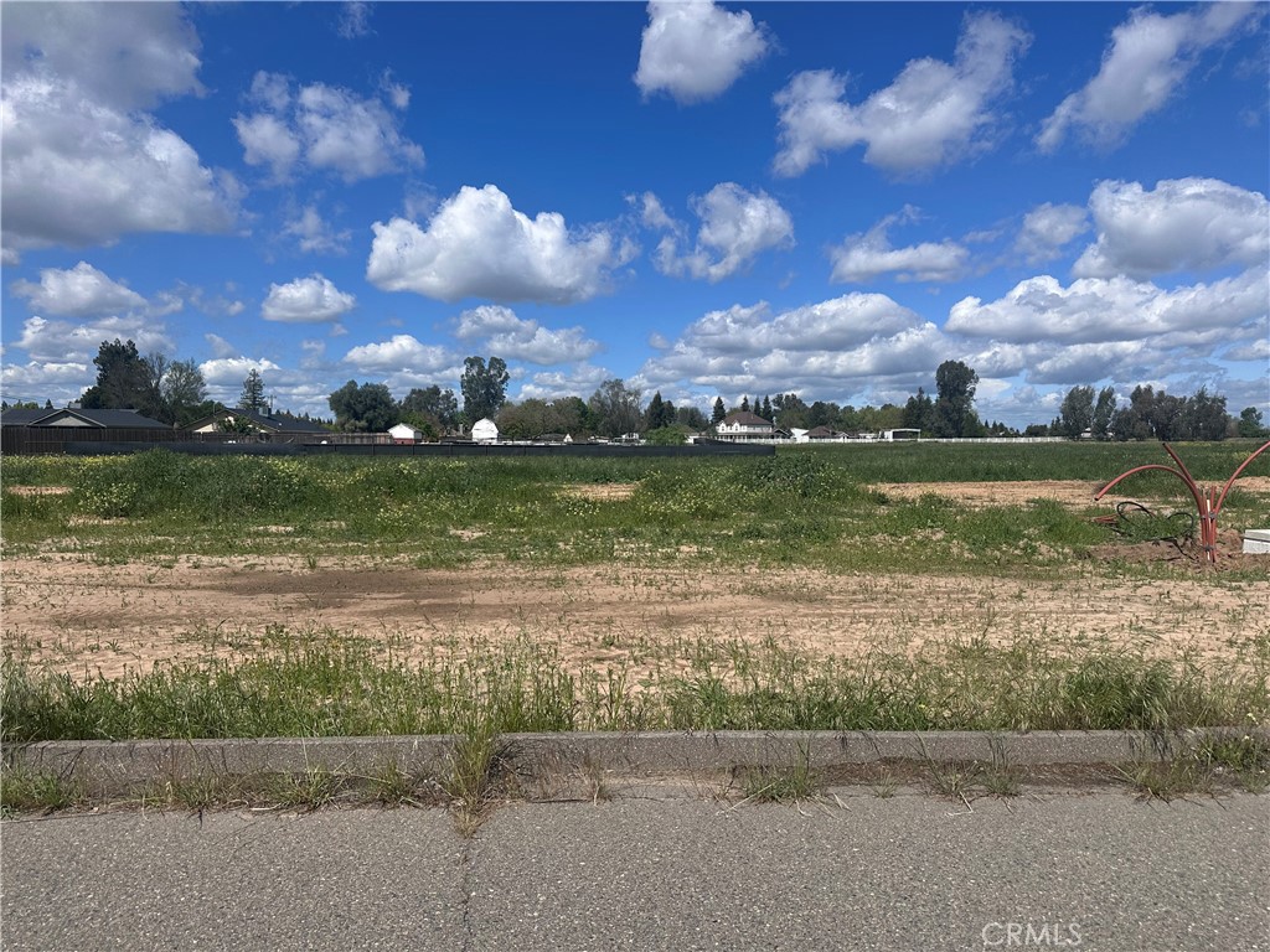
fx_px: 881
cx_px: 635
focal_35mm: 24
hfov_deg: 71.6
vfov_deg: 56.8
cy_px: 476
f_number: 1.78
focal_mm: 6.86
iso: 80
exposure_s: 1/8197
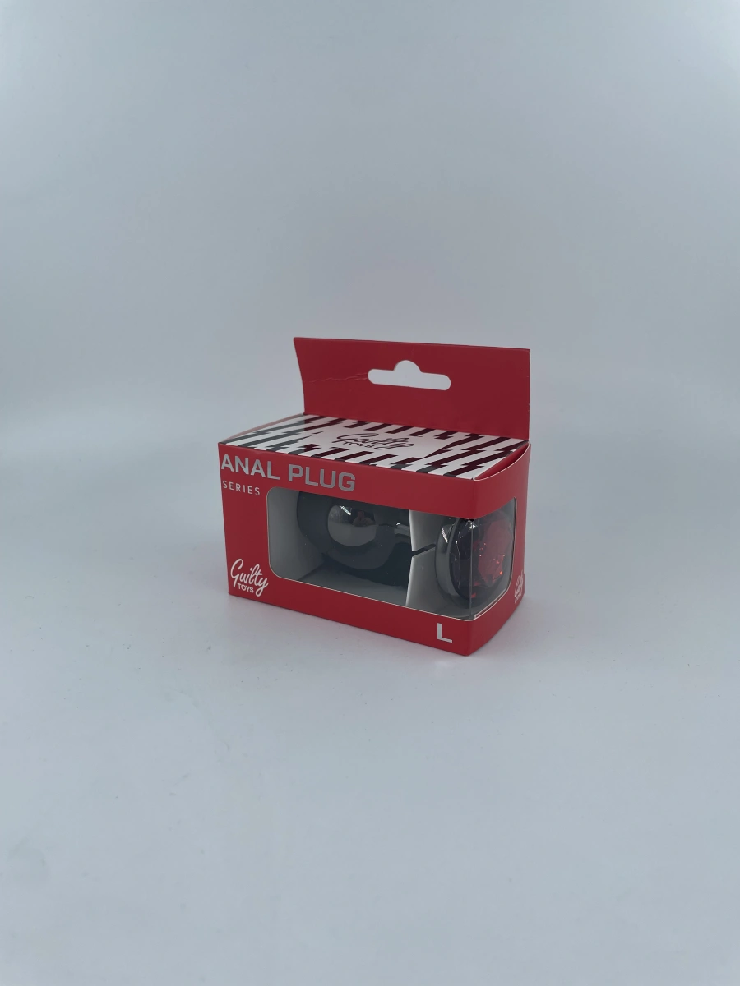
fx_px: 741
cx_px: 370
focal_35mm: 26
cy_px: 493
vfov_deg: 67.3
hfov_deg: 53.1
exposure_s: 1/1916
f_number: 1.6
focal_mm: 4.2
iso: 32
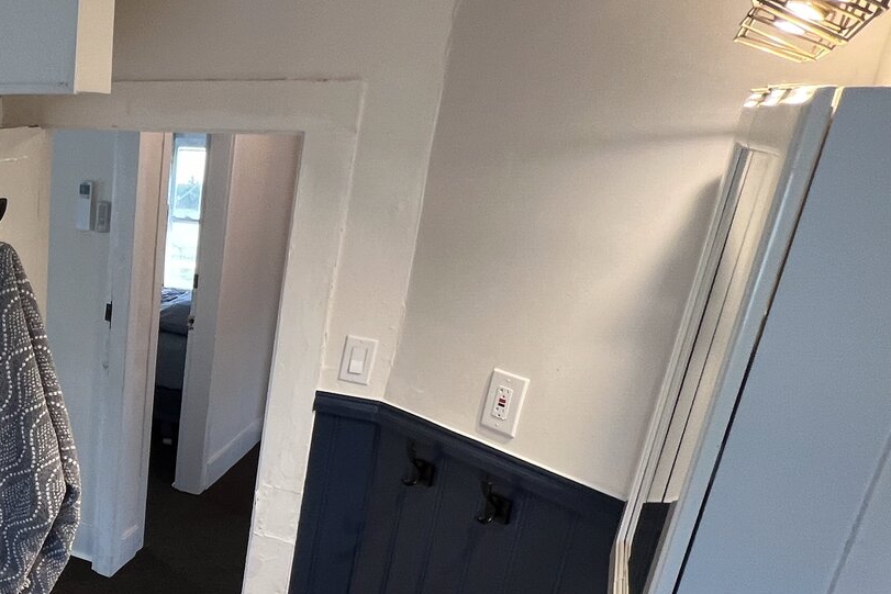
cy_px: 423
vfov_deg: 40.3
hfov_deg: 48.8
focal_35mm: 32
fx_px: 792
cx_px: 12
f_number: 1.8
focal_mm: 1.57
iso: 125
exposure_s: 1/60
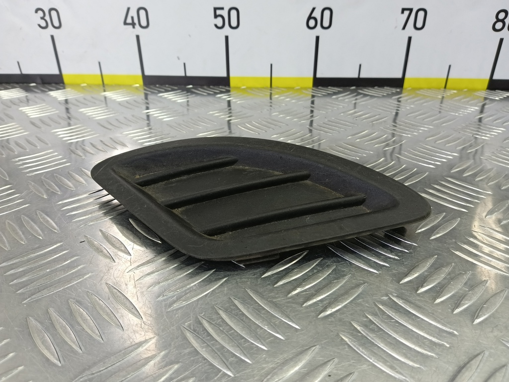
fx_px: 338
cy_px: 191
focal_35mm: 23
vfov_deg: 58.9
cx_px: 254
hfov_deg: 73.9
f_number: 1.6
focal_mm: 4.11
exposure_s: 1/50
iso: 137
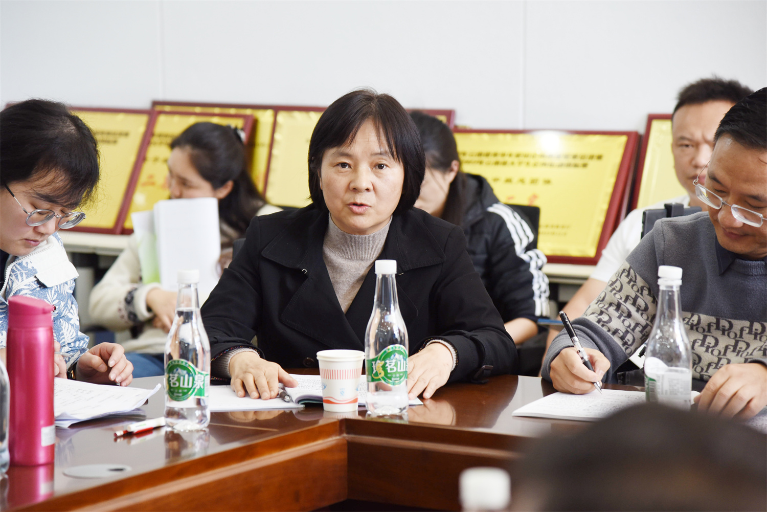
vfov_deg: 11.4
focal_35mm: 120
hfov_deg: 17.1
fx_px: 2557
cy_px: 256
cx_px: 384
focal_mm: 120
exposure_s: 1/320
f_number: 4
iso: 1250
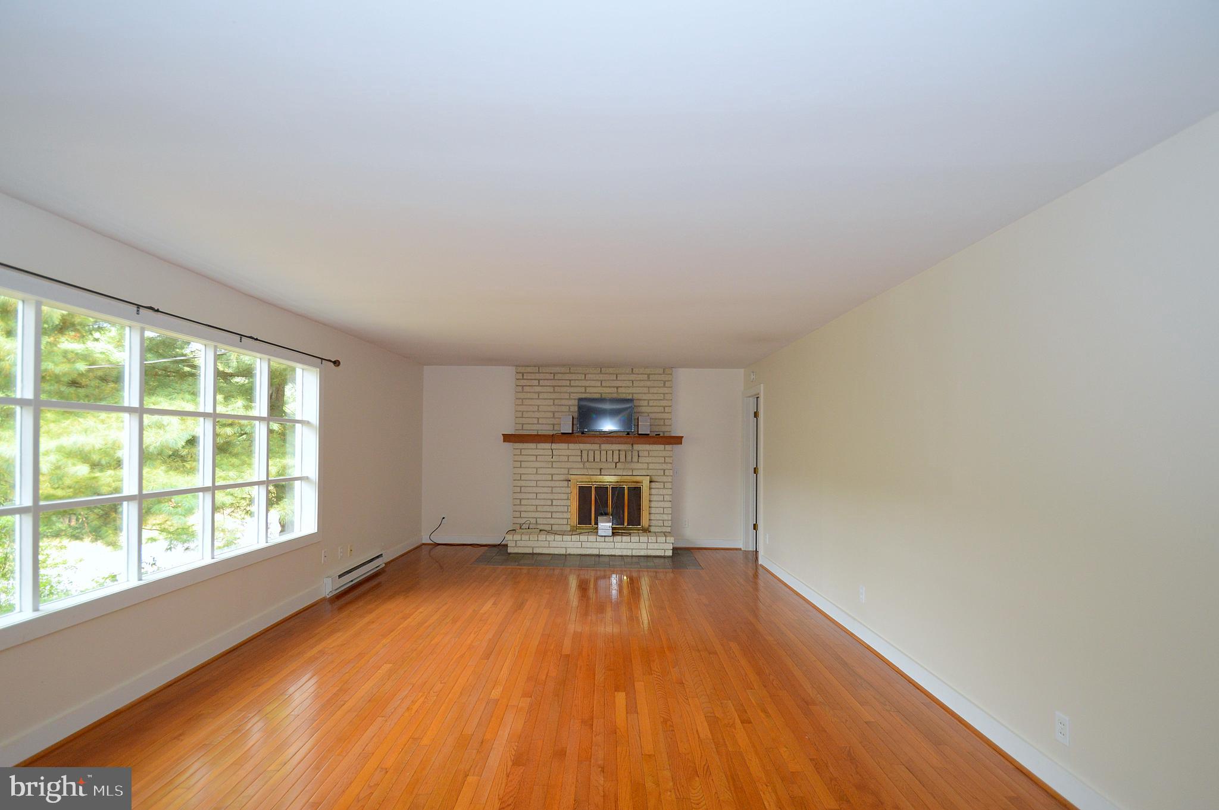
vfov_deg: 77.2
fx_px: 507
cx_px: 610
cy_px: 405
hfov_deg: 100.4
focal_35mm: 15
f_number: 4.5
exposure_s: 1/80
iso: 400
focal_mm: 10
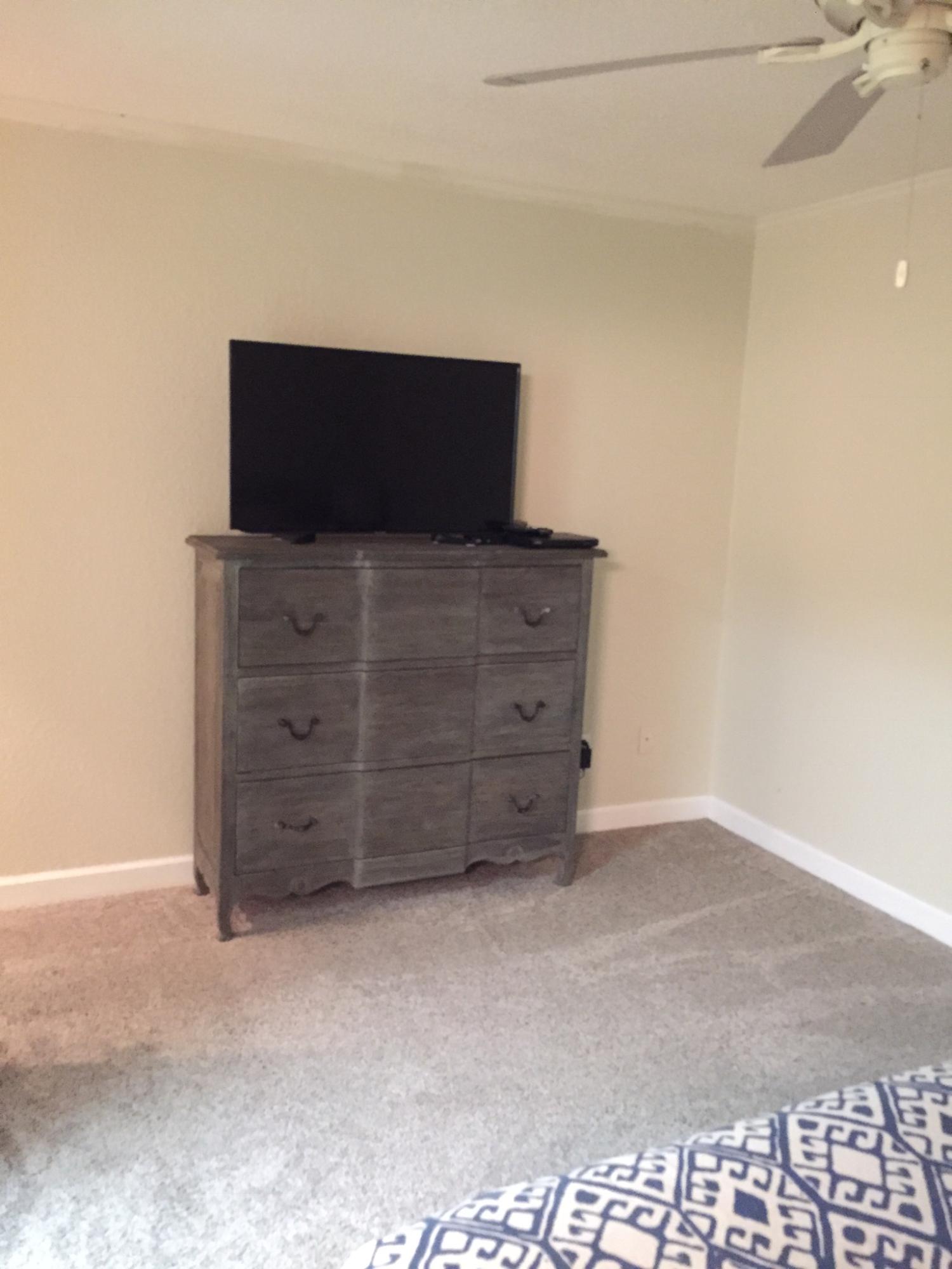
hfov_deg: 48.2
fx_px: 1063
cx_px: 476
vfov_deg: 61.7
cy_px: 634
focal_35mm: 29
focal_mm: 4.15
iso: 400
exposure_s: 1/15
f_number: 2.2
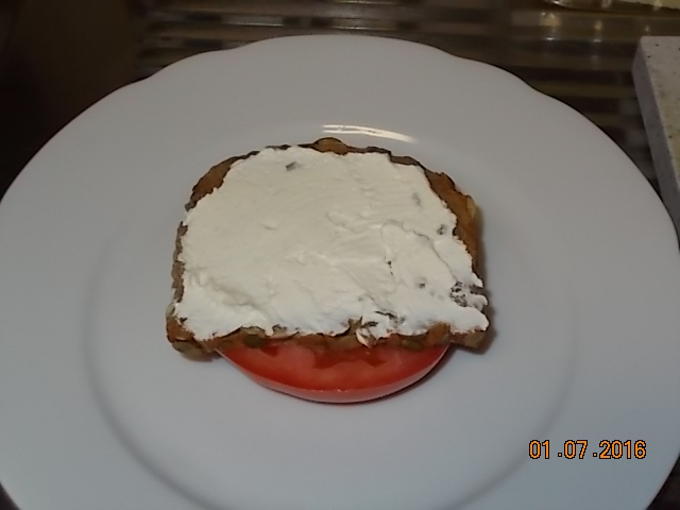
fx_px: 1139
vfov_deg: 25.2
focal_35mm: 58
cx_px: 340
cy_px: 255
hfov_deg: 33.2
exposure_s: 1/30
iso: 200
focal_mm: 10.3
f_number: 4.9
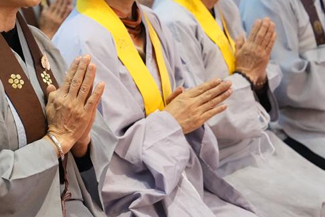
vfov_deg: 10.1
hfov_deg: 14.8
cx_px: -31
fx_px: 1219
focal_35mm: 135
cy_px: 68
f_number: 4
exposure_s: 1/100
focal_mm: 55
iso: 8000
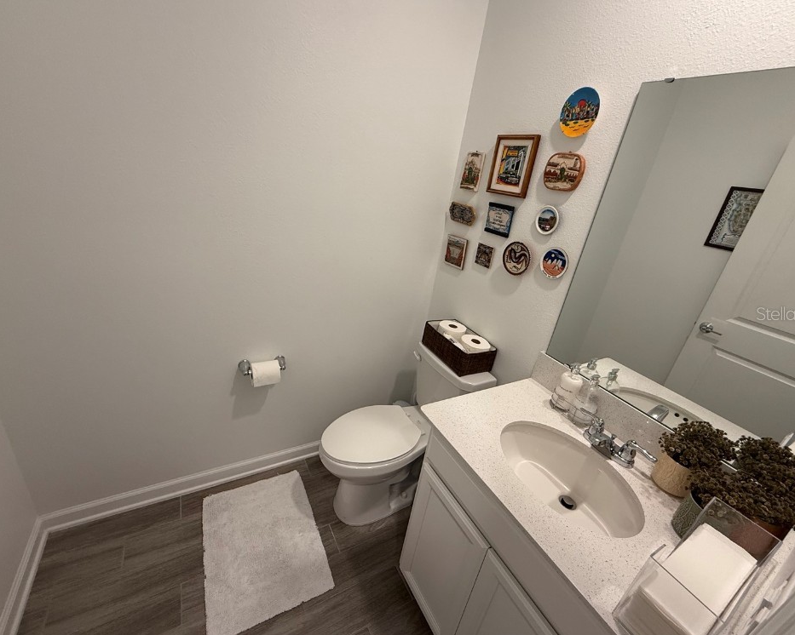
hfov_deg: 96.8
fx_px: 353
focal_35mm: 15
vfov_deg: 84.0
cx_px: 400
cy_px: 313
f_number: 2.2
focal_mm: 2.22
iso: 200
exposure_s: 1/120
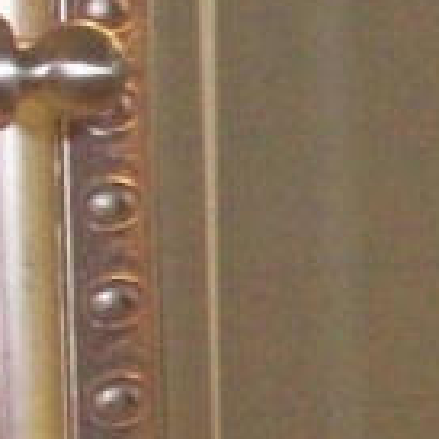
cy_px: 288
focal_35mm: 245
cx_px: 1496
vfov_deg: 7.1
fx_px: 3515
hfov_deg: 6.3
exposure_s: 1/128
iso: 400
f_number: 2.8
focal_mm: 6.2
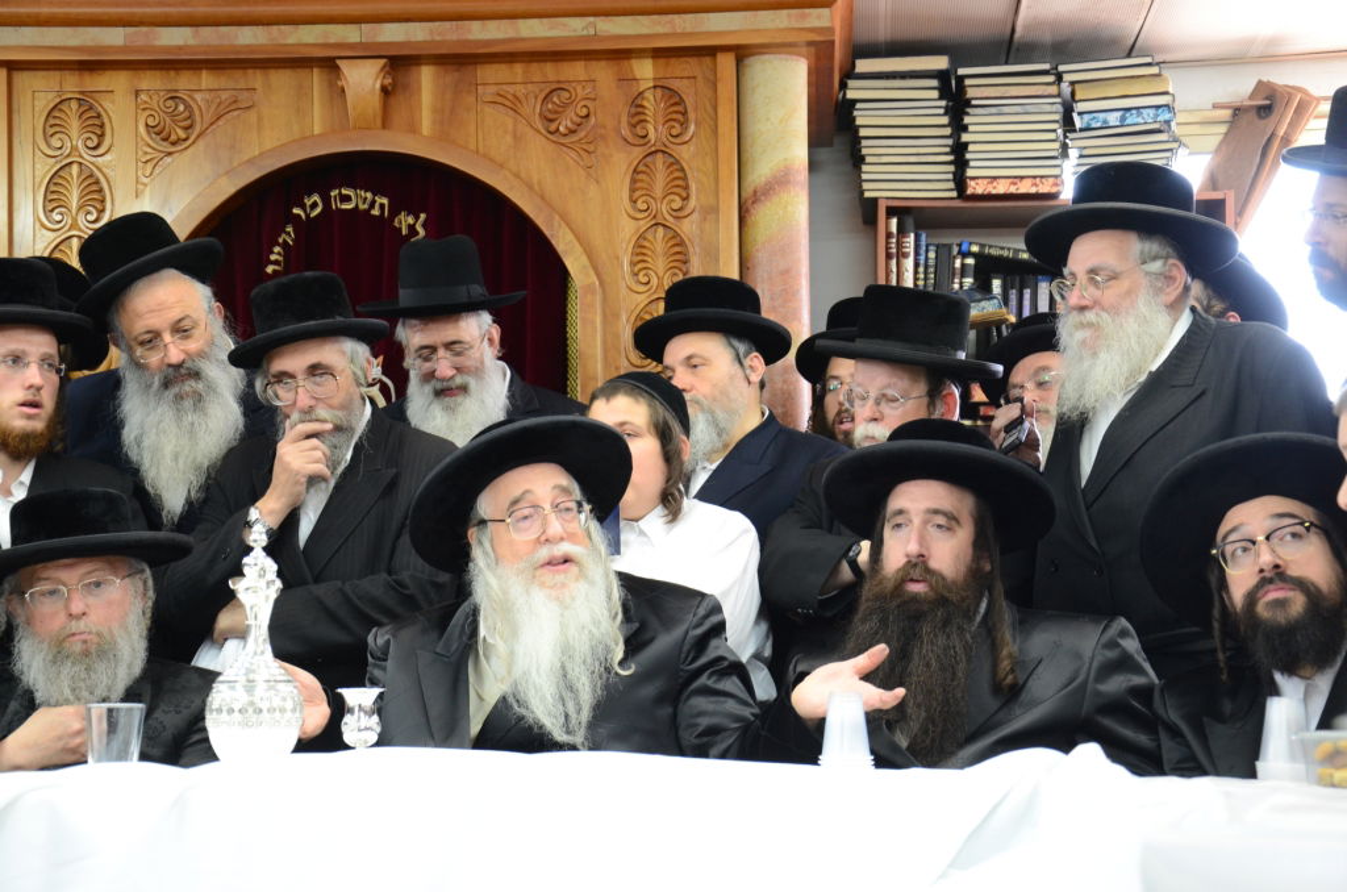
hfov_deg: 32.0
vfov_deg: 21.5
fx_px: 2352
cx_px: 674
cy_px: 446
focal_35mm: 63
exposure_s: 1/50
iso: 1000
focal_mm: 42
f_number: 5
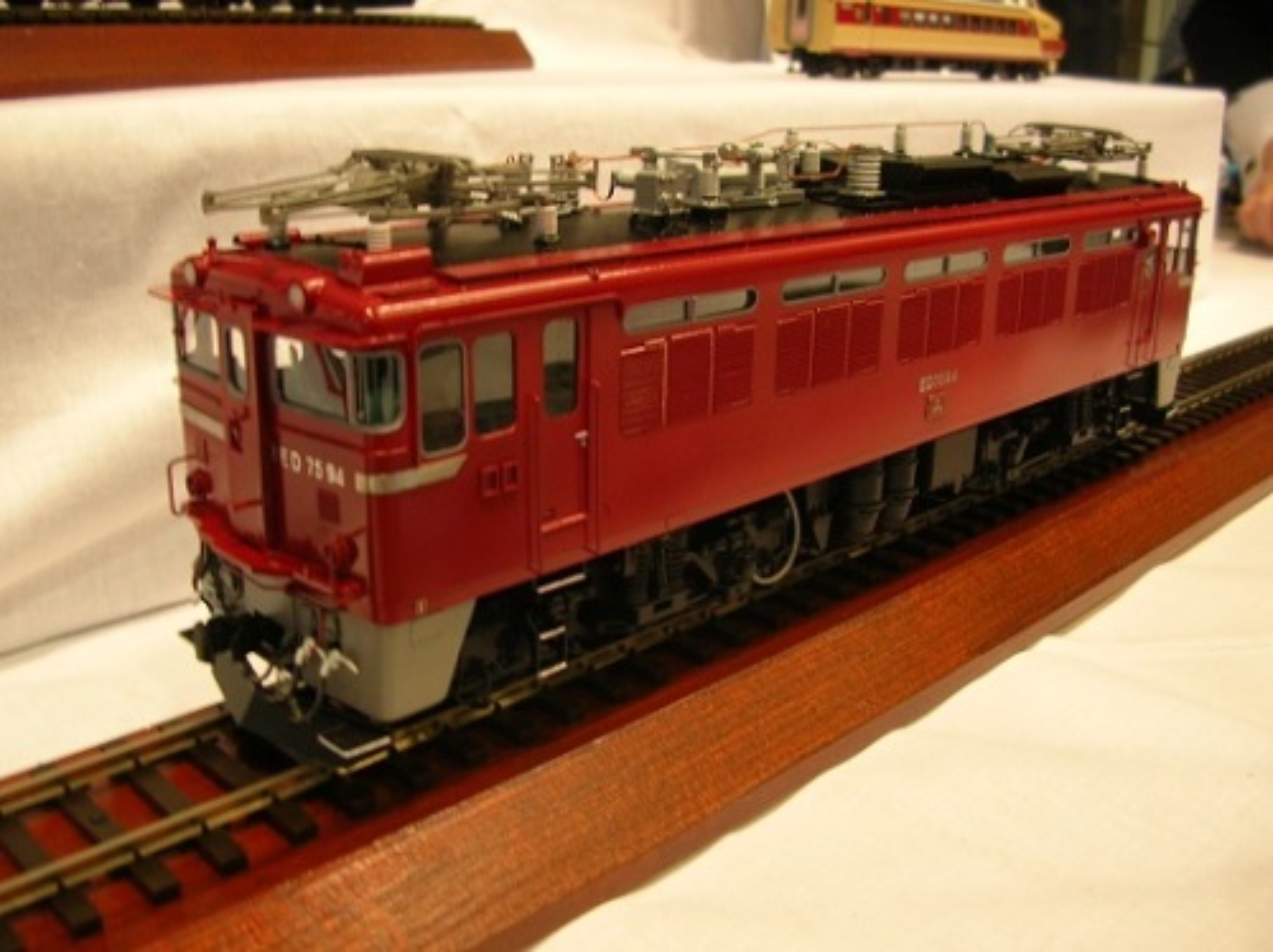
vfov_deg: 40.6
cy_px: 476
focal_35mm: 35
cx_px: 636
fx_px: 1286
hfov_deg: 52.7
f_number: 2.8
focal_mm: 5.8
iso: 50
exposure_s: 1/7.3
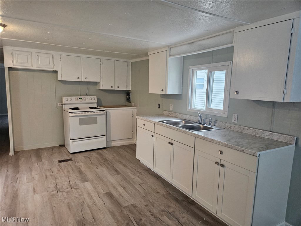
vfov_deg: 58.9
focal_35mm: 23
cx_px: 150
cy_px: 113
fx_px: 200
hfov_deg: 73.9
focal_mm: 5.4
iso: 500
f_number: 1.8
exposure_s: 1/120
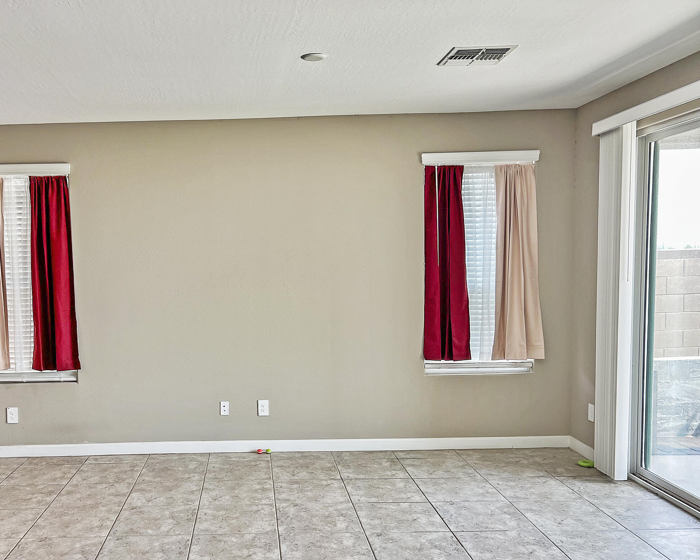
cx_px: 235
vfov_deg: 43.3
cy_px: 317
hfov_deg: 51.9
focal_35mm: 34
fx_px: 704
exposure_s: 1/120
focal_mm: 5.7
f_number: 1.5
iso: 64
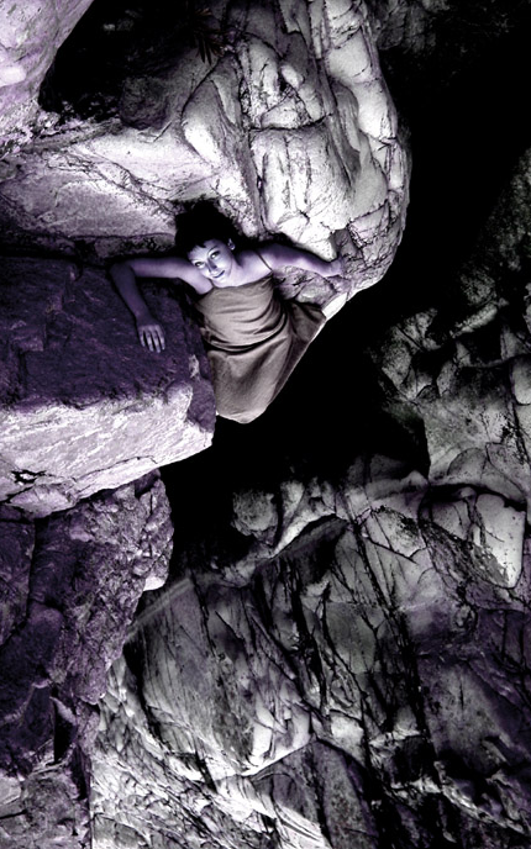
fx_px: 949
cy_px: 421
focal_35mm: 41
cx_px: 281
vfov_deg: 48.2
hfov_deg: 31.2
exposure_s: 1/79.3
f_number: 3.7
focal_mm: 7.85
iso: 100
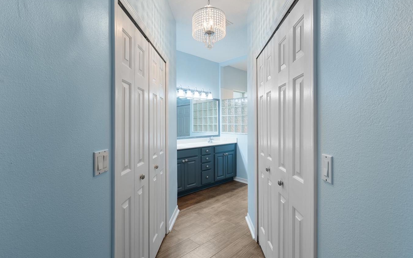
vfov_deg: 68.0
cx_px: 206
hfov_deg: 94.4
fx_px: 191
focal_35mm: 17
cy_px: 126
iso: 500
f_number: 8
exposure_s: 1/4
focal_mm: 14
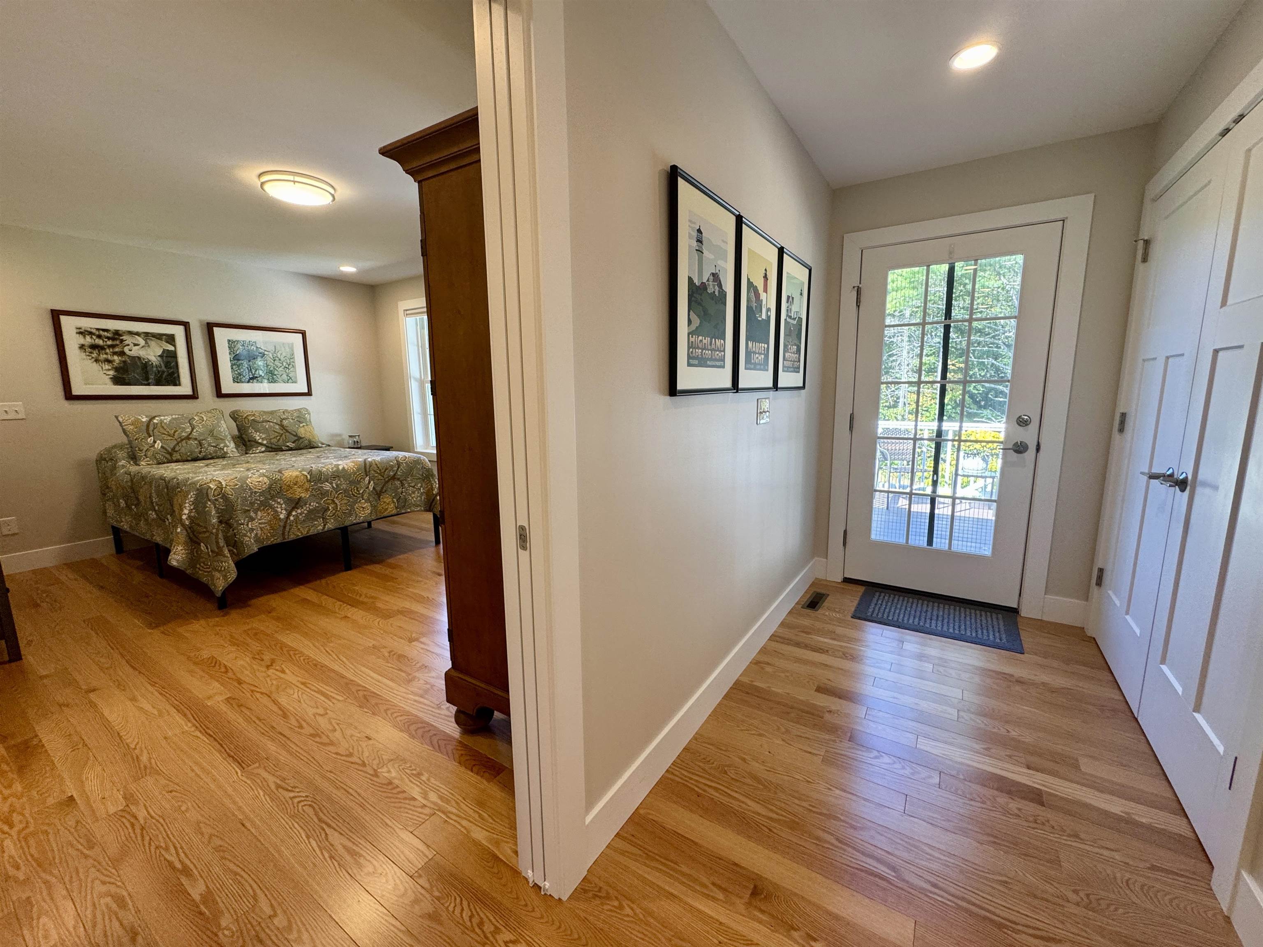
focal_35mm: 14
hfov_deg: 102.1
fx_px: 511
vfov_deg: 85.7
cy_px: 474
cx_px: 632
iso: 160
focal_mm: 2.22
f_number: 2.2
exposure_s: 1/120
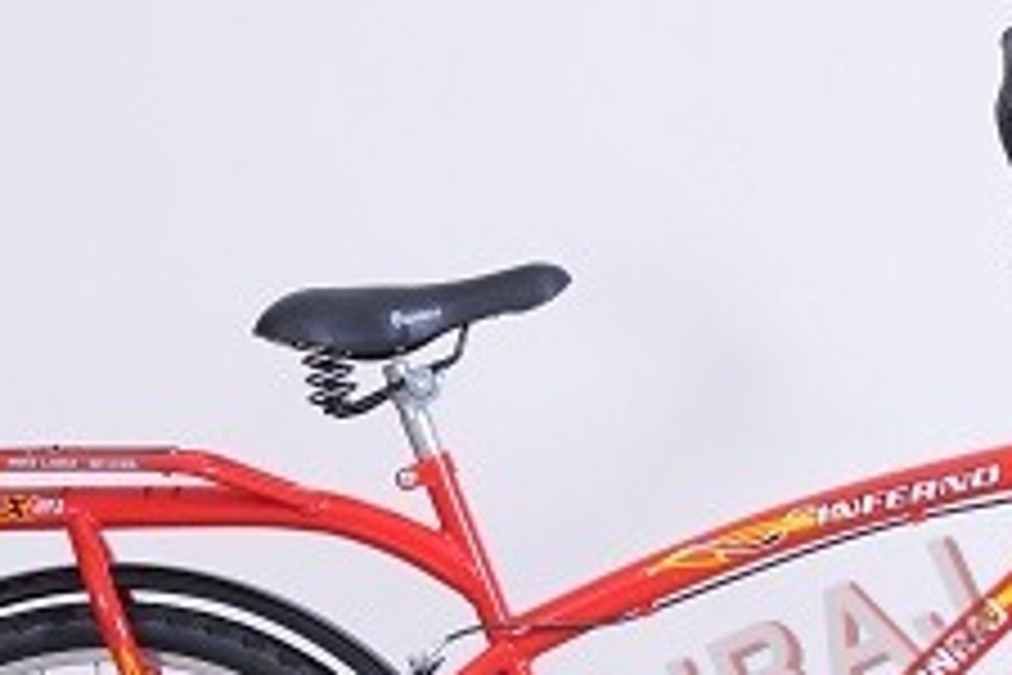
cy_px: 702
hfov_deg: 8.8
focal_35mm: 233
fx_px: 6549
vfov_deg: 5.9
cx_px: 711
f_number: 11
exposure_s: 1/160
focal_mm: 70
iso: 200
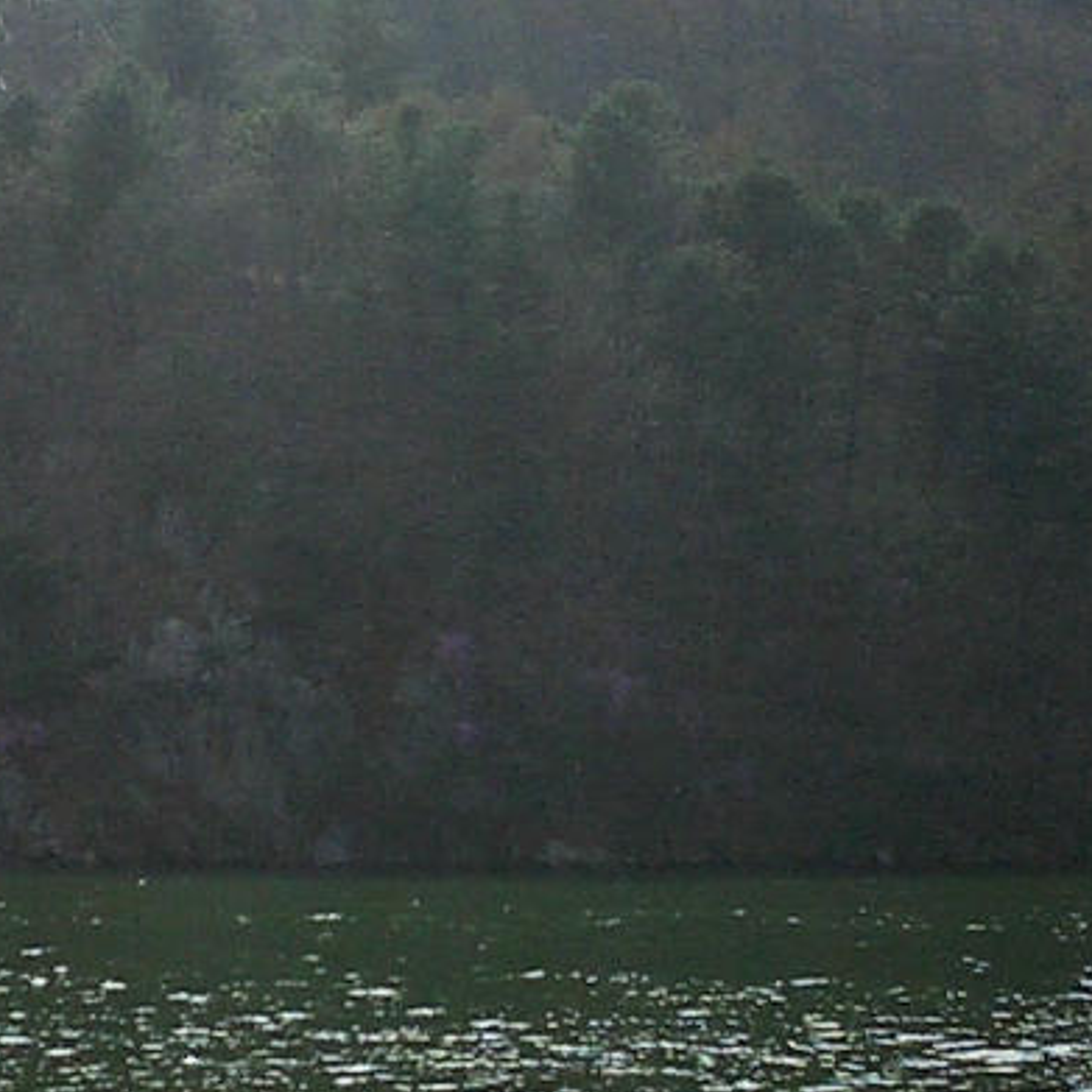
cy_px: 511
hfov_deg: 16.2
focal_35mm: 107
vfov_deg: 16.3
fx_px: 3819
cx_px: 341
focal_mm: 5.6
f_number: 3.5
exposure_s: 1/1250
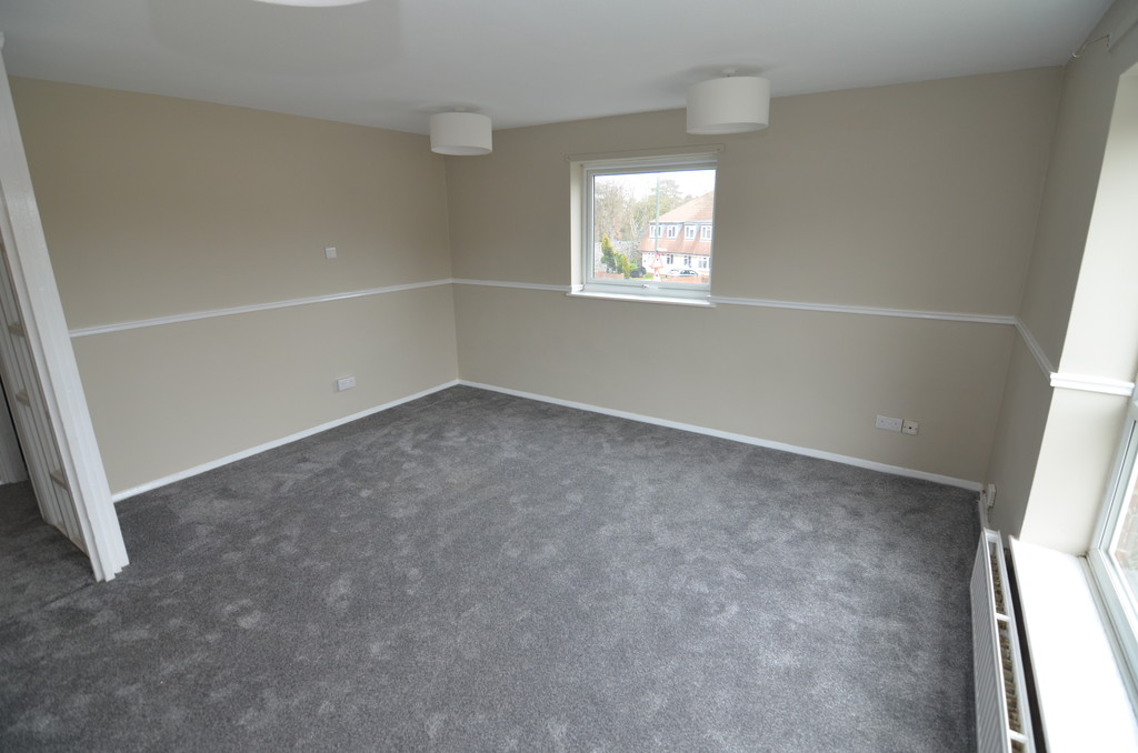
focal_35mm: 16
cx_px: 569
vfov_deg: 71.8
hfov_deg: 95.1
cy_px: 376
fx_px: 520
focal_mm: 11
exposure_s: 1/60
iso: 400
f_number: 4
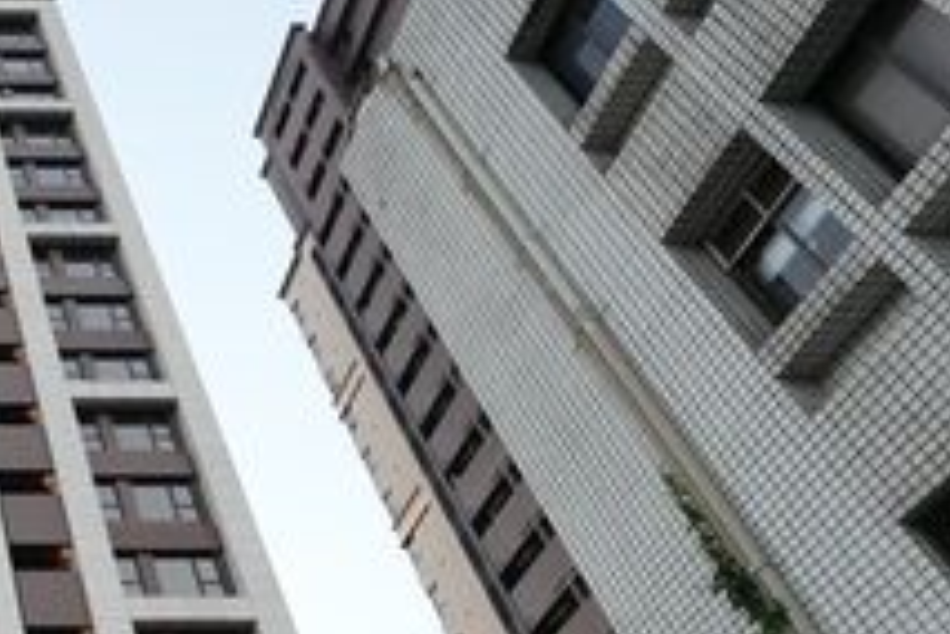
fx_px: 1187
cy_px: 746
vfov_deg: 26.7
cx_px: -254
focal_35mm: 45
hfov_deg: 33.3
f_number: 6.3
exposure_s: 1/125
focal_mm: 16
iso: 2500
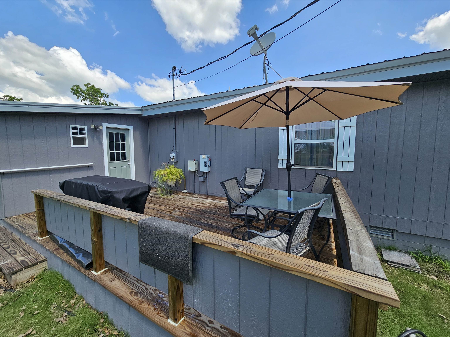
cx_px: 225
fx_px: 169
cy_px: 168
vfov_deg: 89.9
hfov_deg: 106.2
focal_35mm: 13
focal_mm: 2.2
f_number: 2.2
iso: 50
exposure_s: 1/1105
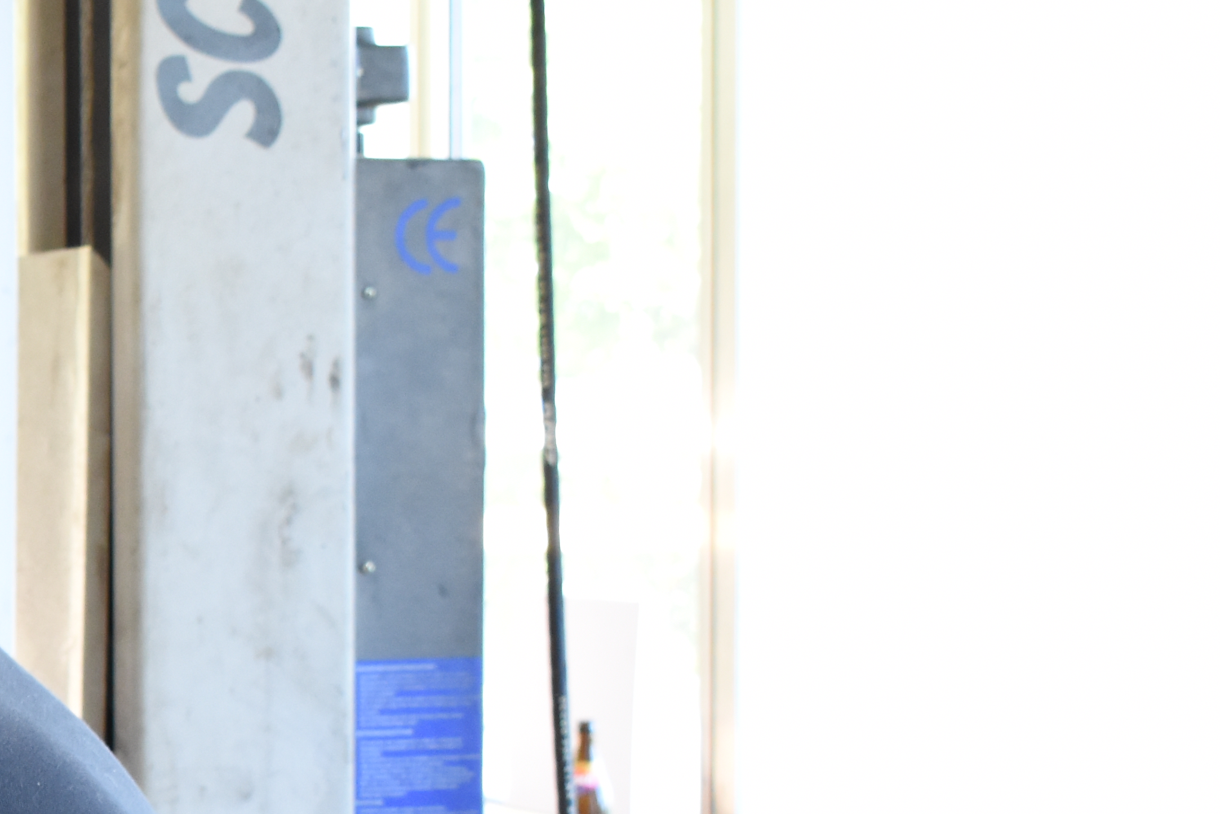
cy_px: 790
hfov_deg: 14.7
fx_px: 4508
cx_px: -427
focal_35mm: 133
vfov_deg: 10.2
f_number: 5.6
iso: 1250
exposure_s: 1/60
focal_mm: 32
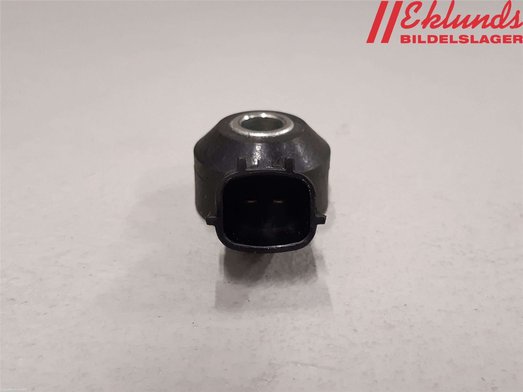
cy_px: 196
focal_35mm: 26
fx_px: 393
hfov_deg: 67.3
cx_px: 262
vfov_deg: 53.1
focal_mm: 3.93
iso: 200
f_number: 1.7
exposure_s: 1/50
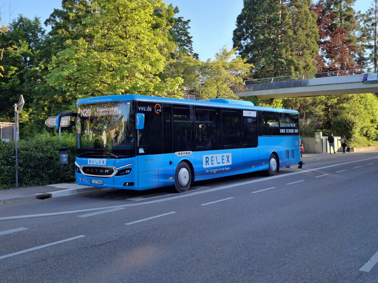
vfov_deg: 58.9
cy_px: 142
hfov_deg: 73.9
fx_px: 251
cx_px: 189
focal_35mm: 23
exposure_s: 1/314
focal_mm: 5.54
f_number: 1.8
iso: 50
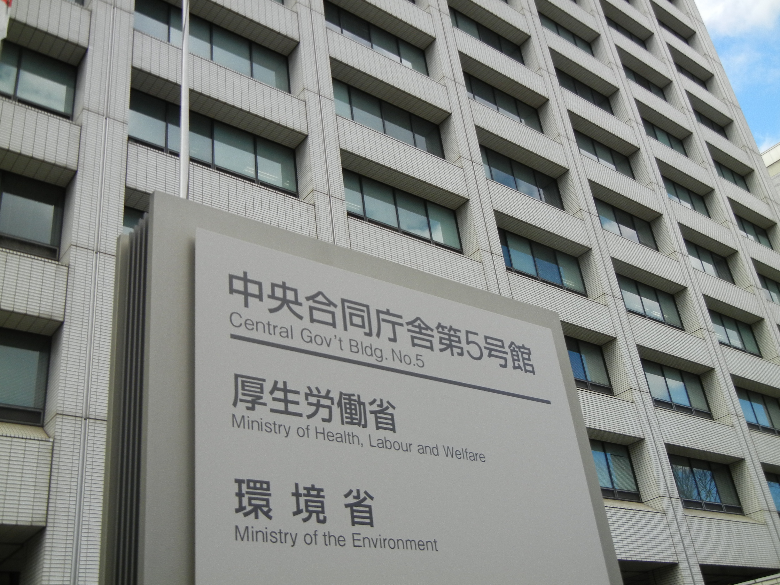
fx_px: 879
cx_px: 390
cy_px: 292
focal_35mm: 39
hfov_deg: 47.9
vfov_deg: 36.8
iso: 160
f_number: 3.7
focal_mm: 7.1
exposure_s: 1/498
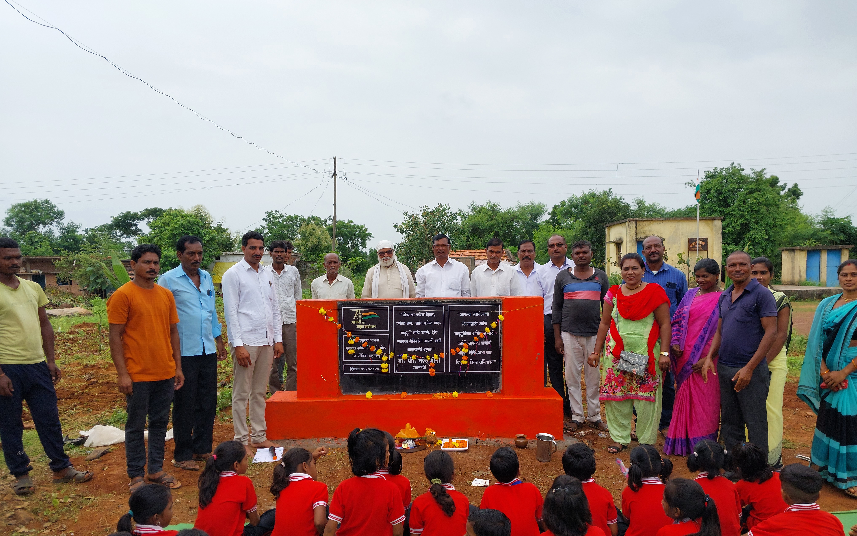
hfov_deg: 59.7
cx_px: 427
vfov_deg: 39.3
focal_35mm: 32
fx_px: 747
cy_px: 321
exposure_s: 1/451
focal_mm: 4.6
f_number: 1.8
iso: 20
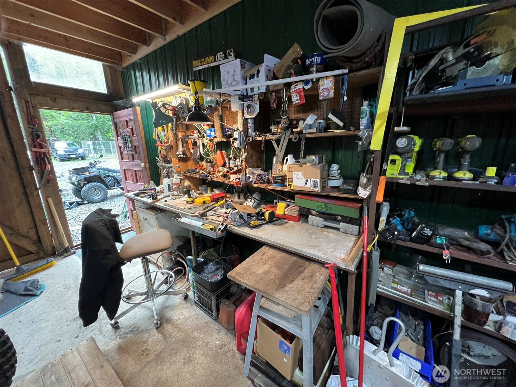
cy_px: 194
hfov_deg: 106.2
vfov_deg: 89.9
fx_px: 194
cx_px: 258
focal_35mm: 13
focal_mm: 1.57
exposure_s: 1/60
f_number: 1.8
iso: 400
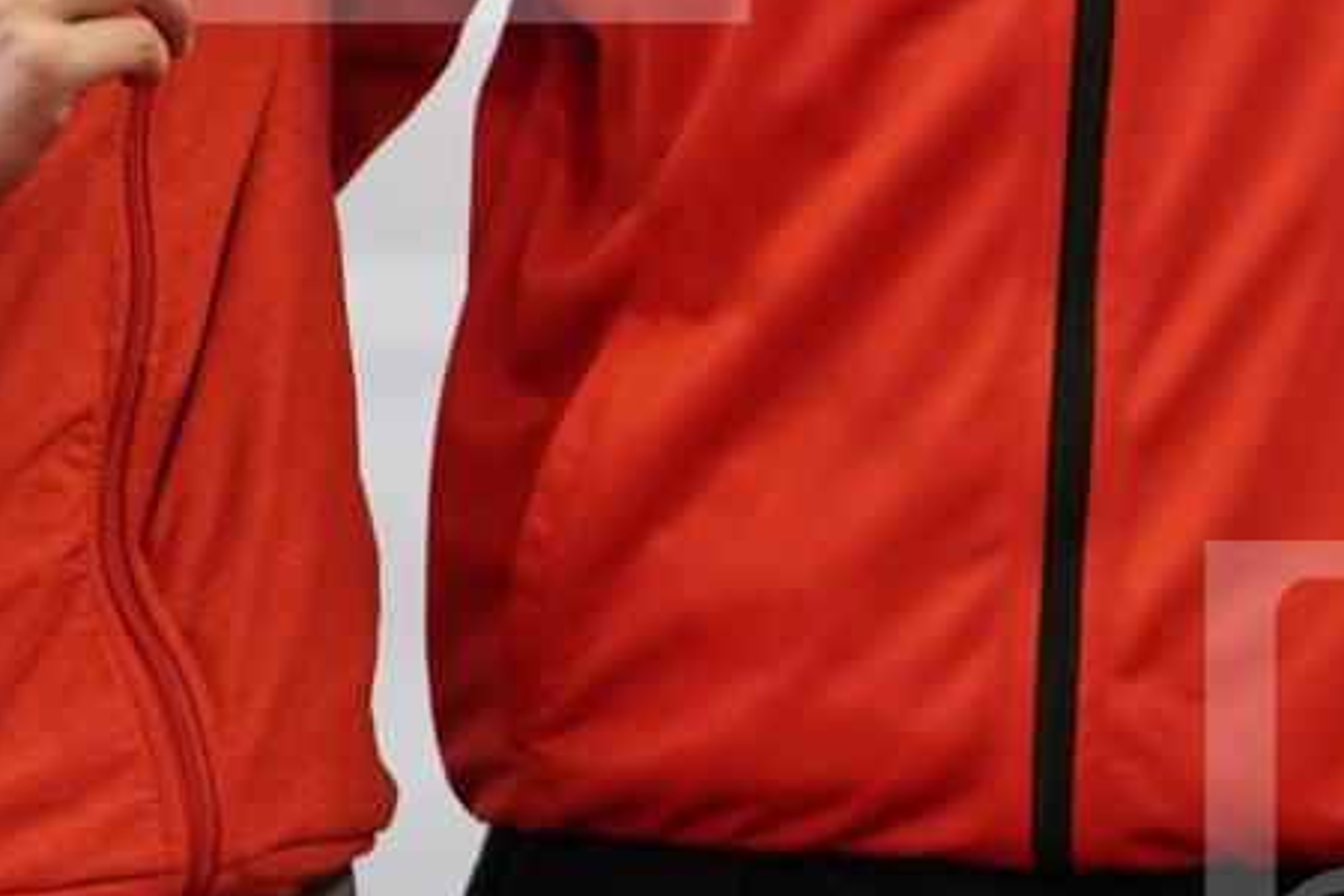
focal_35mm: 576
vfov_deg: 2.4
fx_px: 21502
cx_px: 1484
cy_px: -248
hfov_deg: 3.6
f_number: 2.8
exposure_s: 1/250
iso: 800
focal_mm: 144
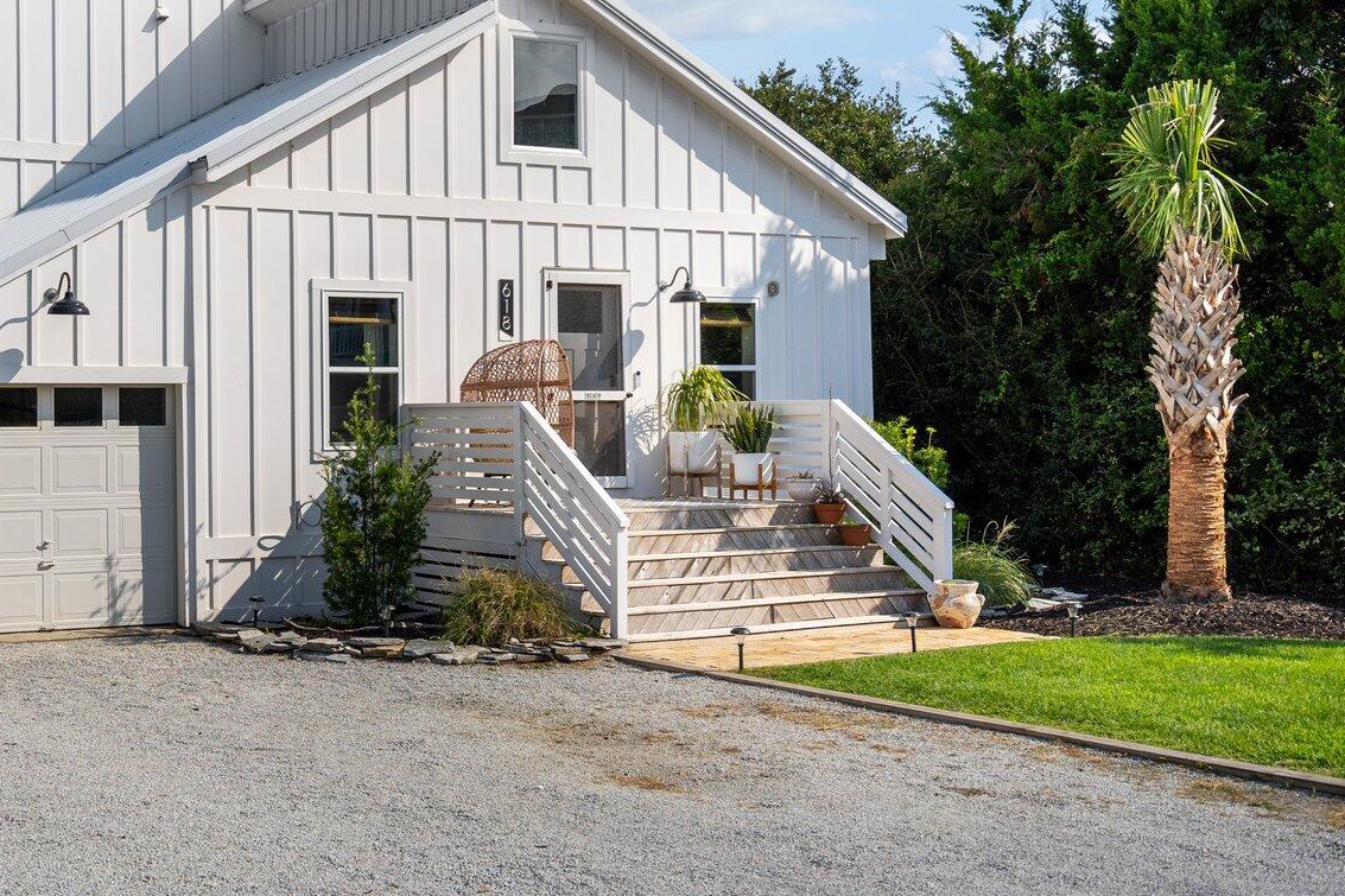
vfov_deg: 28.6
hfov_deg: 39.7
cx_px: 212
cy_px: 360
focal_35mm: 47
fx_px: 1756
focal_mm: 26
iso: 200
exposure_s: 1/5000
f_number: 4
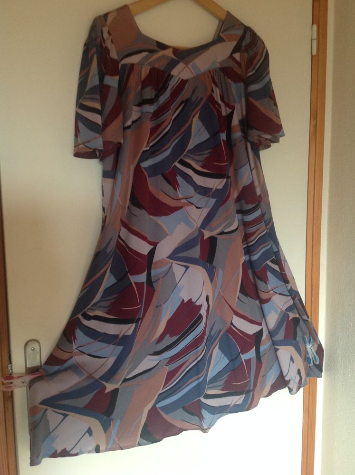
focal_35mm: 35
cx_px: 178
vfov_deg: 52.7
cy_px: 238
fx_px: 480
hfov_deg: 40.6
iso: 160
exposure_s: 1/15
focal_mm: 4.28
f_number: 2.4
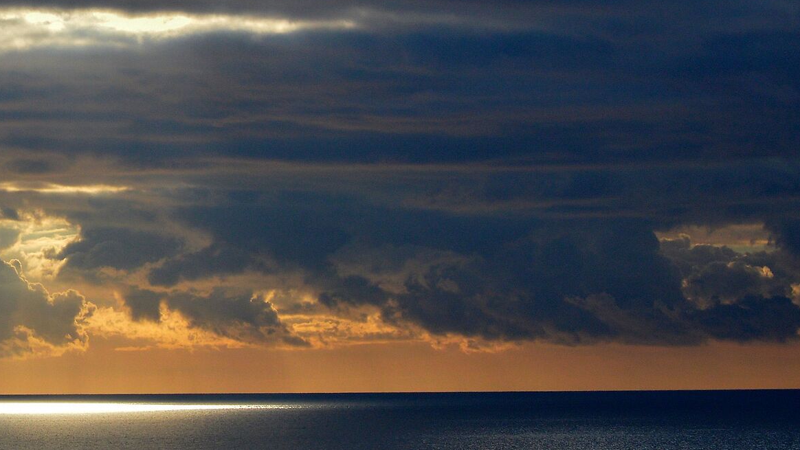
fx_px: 3778
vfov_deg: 6.8
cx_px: 52
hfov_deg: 12.0
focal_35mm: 178
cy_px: 77
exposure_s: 1/800
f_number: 14
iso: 400
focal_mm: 55
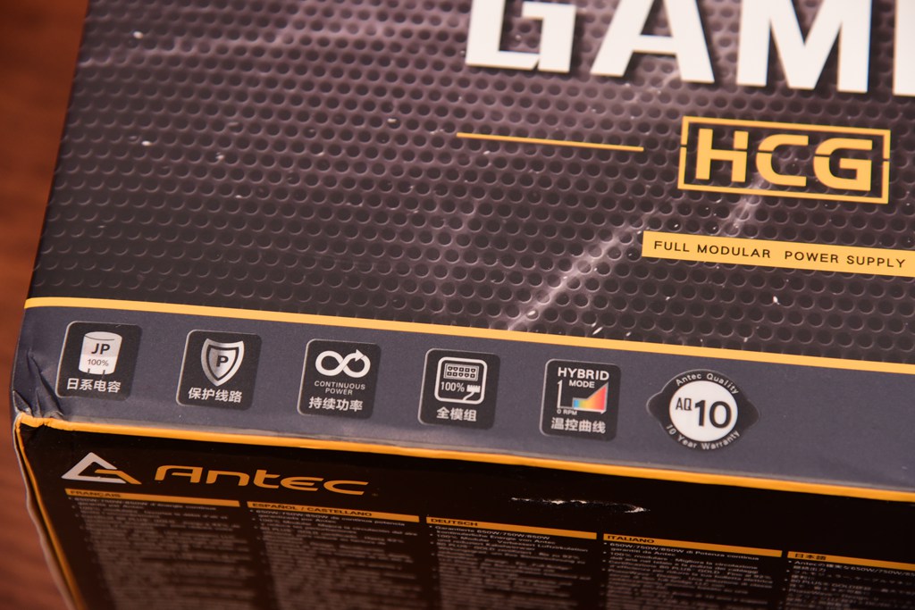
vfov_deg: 11.4
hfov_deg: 17.1
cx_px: 458
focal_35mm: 120
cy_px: 305
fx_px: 3050
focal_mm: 120
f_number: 5.6
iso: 1600
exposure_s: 1/60
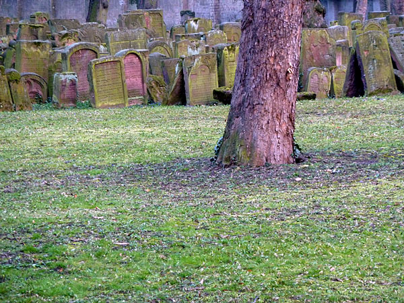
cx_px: 202
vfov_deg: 6.6
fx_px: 2626
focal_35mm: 225
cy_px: 152
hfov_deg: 8.8
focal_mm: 37
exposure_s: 1/15
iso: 400
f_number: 4.6
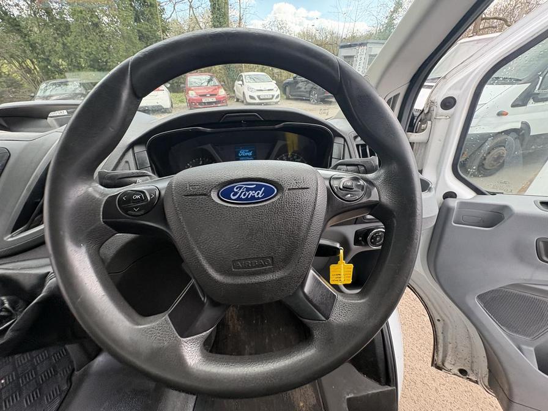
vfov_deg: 85.7
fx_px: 222
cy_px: 206
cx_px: 274
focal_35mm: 14
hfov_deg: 102.1
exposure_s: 1/136
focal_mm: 2.22
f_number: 2.2
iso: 125
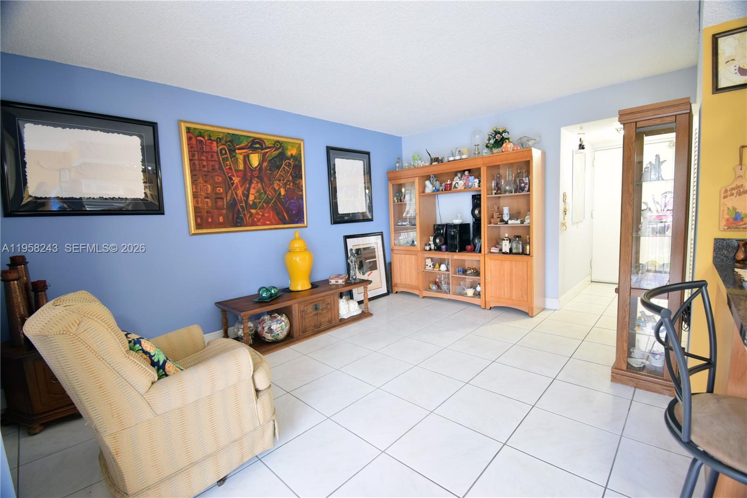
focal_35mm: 15
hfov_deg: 100.4
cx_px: 374
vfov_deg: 77.3
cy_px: 249
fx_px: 311
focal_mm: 10
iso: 400
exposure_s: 1/2
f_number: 4.5
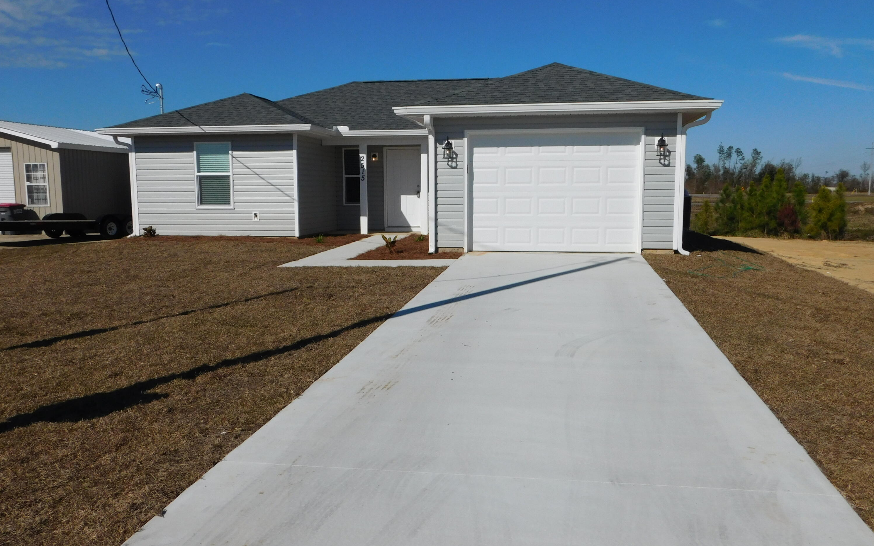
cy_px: 300
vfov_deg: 39.4
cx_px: 439
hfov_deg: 59.7
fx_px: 762
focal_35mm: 32
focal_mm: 5.3
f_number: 6.4
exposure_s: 1/1500
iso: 125
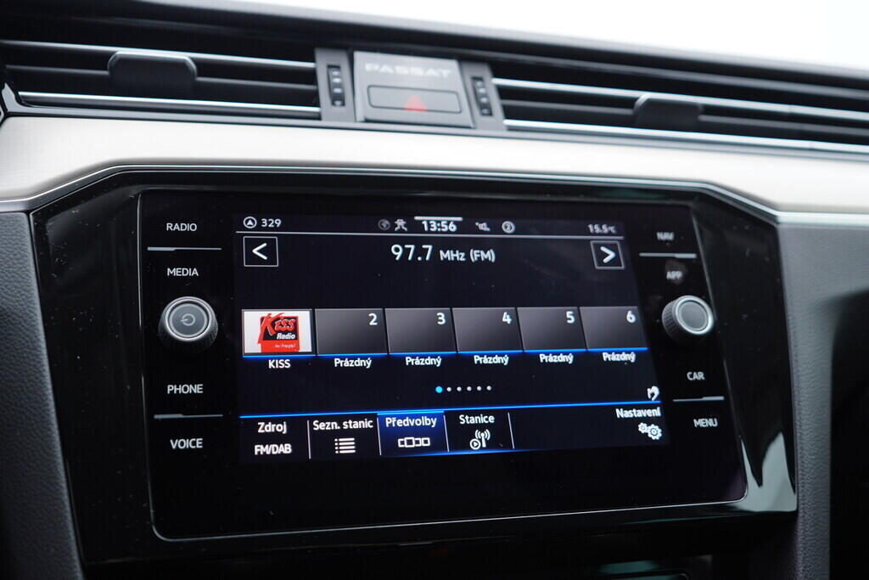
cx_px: 434
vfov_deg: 36.9
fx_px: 869
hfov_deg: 53.1
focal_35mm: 36
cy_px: 290
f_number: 2.8
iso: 125
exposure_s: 1/40
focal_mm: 24
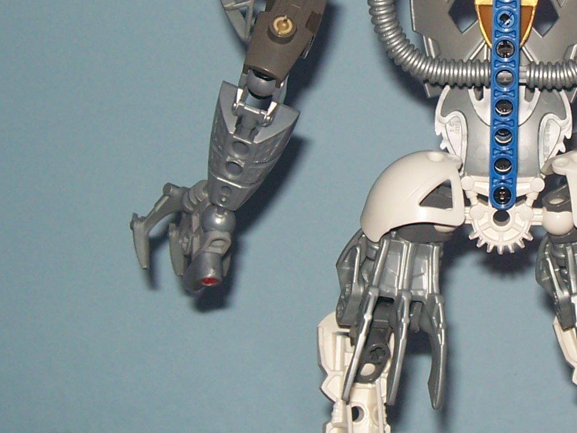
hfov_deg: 20.4
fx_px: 1585
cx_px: 456
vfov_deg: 15.5
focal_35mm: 95
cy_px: 108
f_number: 2.7
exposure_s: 1/60
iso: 80
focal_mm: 5.6
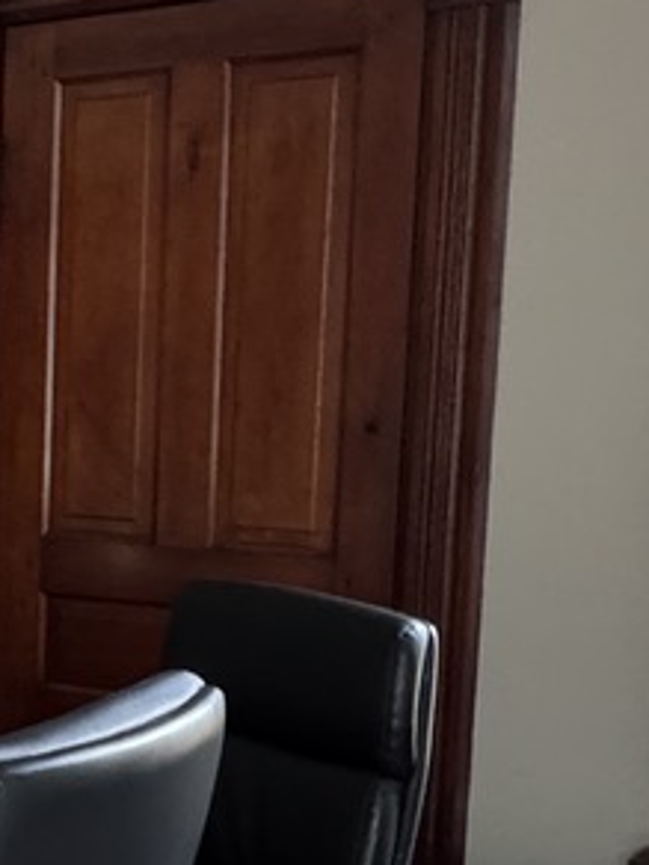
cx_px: -388
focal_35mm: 69
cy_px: 584
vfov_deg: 28.0
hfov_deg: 18.3
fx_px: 1725
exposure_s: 1/60
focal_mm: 2.22
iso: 800
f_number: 2.2
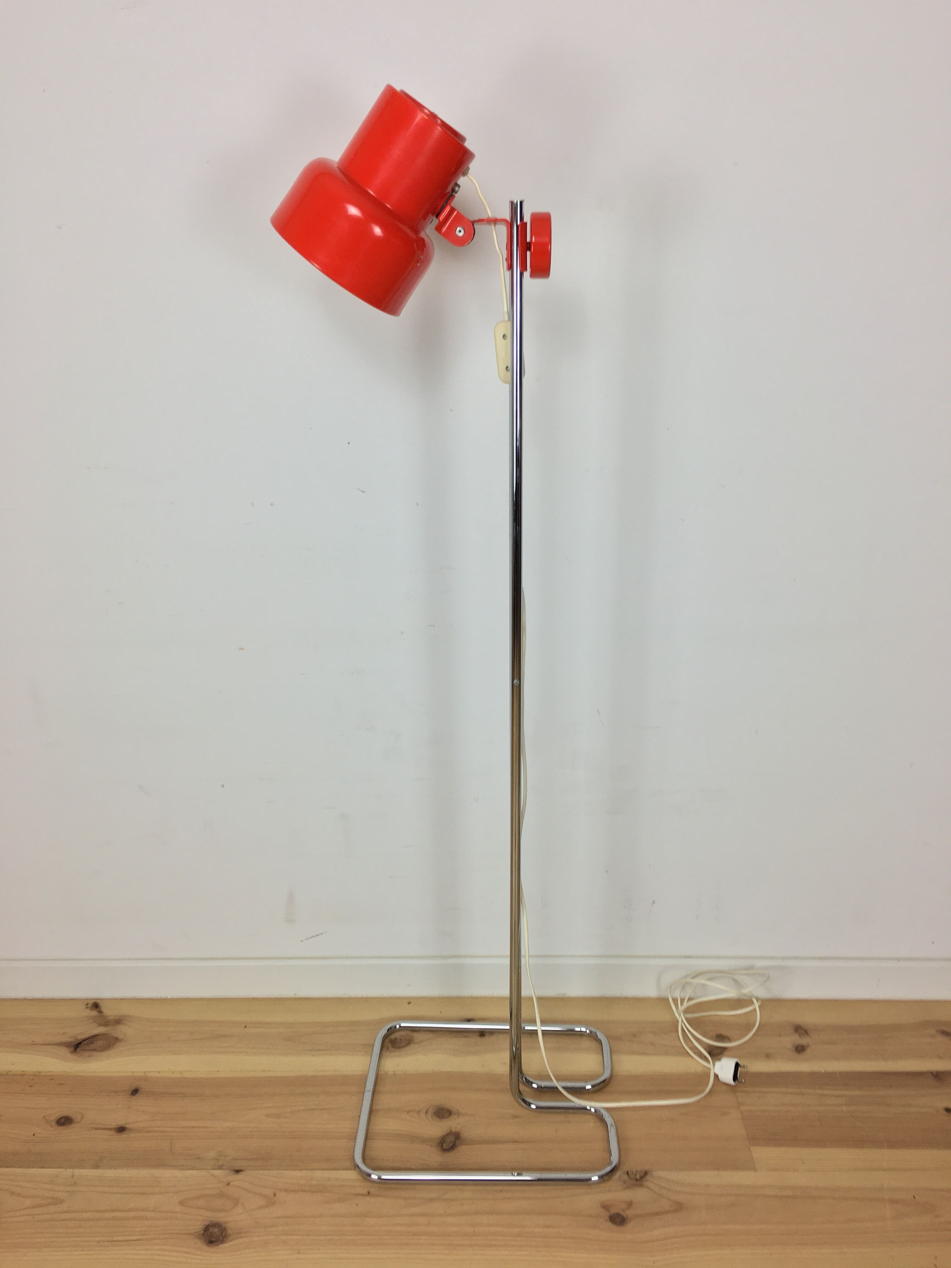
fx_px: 1062
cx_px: 476
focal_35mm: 29
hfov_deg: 48.2
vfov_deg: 61.7
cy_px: 634
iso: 25
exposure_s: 1/33
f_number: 2.2
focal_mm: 4.15
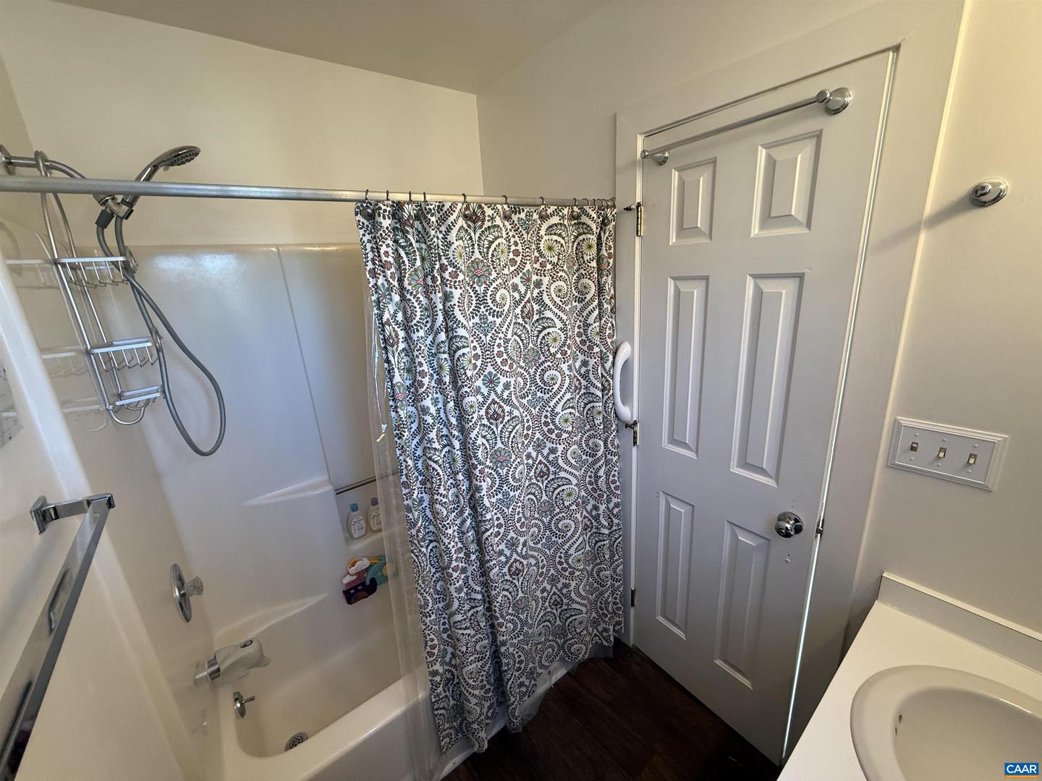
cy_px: 390
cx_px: 521
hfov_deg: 102.1
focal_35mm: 14
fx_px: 421
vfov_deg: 85.7
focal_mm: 2.22
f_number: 2.2
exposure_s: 1/120
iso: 200
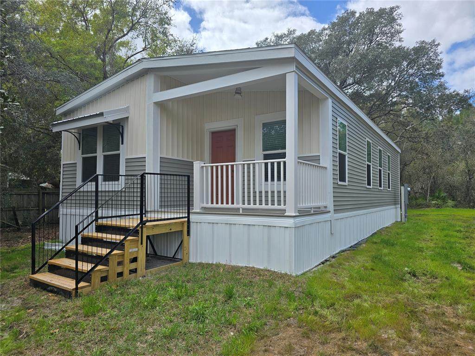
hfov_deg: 73.9
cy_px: 178
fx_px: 316
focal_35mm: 23
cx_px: 238
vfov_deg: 58.9
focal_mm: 6.3
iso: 12
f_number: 1.7
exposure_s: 1/880
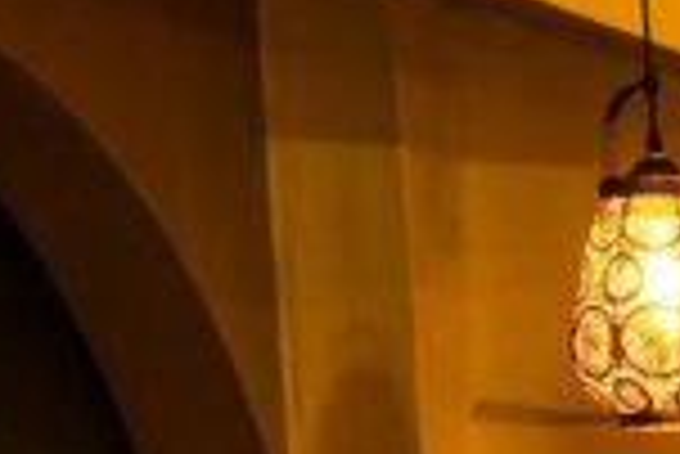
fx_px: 3734
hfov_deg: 8.6
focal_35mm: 198
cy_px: 892
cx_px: 2085
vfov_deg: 6.8
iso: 800
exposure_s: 1/6
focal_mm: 31.4
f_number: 5.6
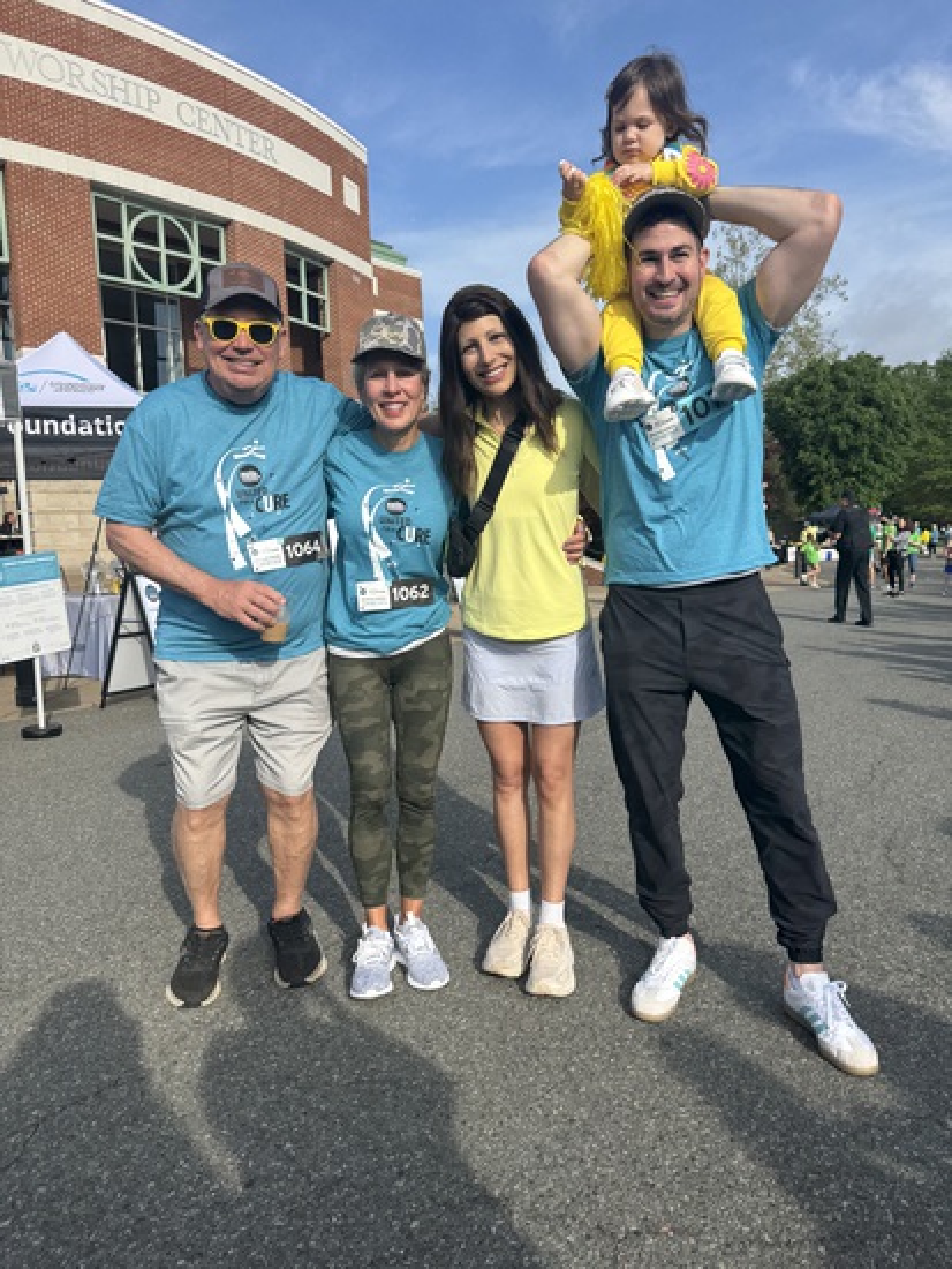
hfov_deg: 56.9
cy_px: 634
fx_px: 879
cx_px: 476
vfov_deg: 71.6
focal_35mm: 24
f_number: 1.78
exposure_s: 1/3413
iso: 80
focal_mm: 6.76
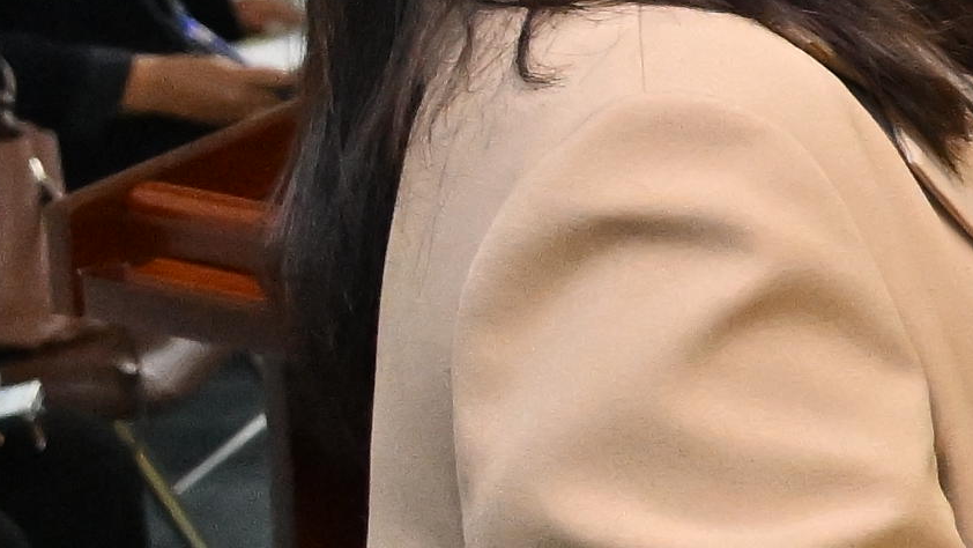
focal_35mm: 235
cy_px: -25
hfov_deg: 8.0
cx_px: 2825
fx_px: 6060
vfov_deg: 5.2
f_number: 6.3
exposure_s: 1/250
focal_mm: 30.5
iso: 4000
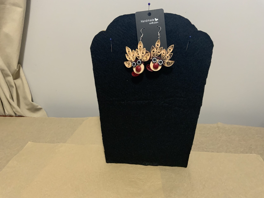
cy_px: 99
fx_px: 221
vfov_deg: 48.2
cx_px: 132
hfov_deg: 61.7
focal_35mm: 29
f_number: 1.8
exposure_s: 1/60
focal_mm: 3
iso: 250
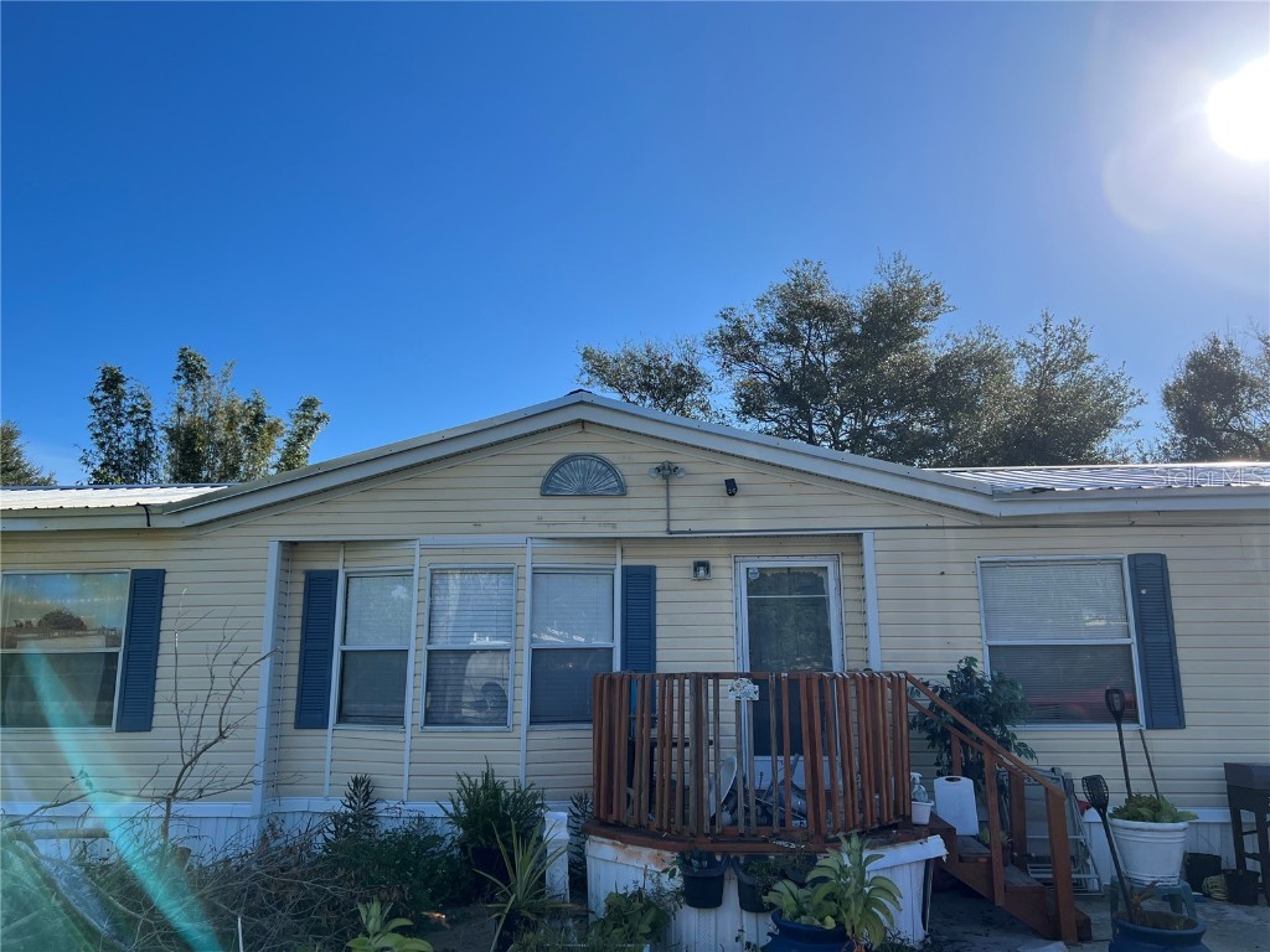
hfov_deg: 67.3
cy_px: 476
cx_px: 635
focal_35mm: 26
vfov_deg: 53.1
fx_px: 954
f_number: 1.5
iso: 50
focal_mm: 5.7
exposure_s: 1/4444
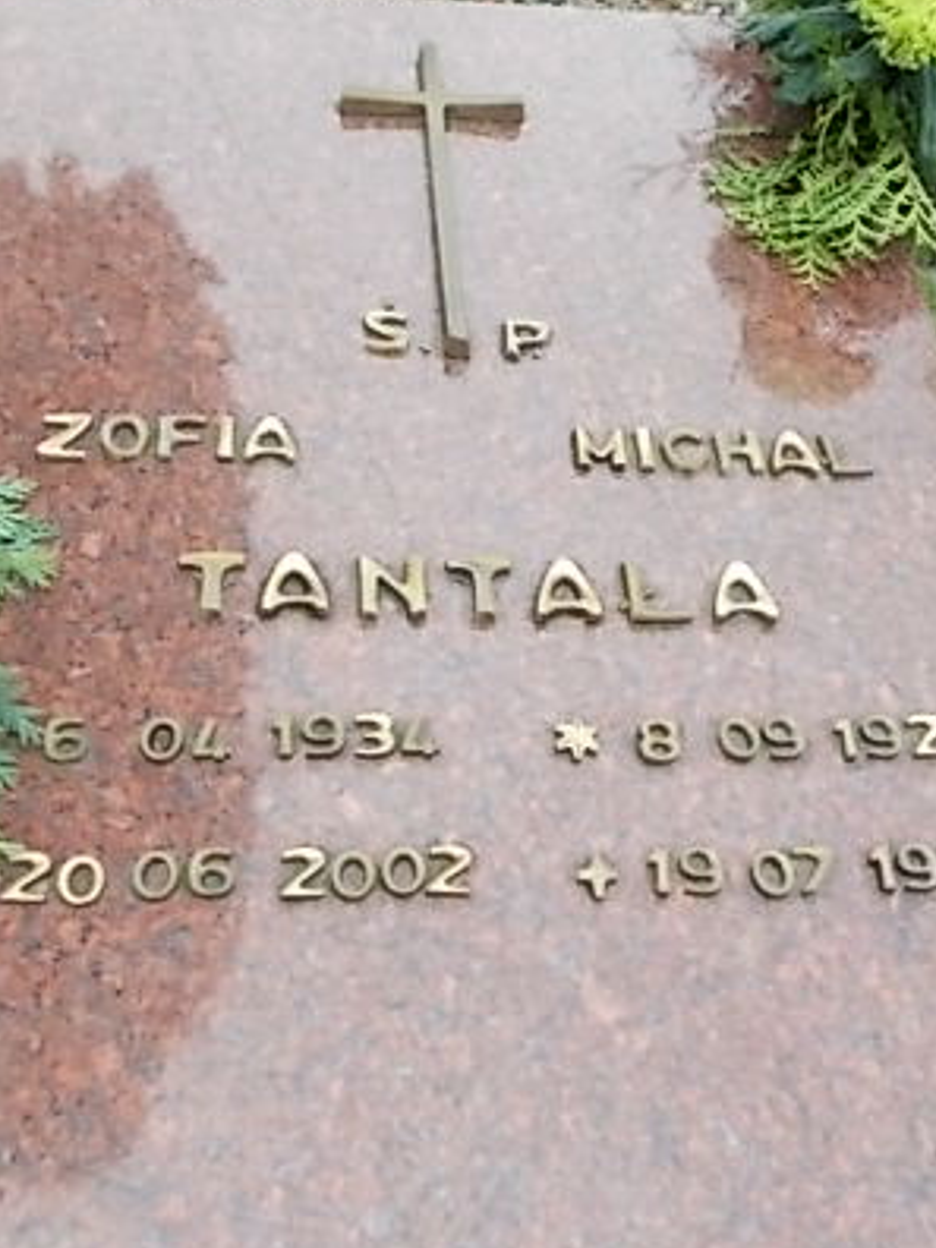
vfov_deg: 44.8
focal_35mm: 42
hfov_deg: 34.3
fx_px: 1514
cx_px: 495
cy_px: 611
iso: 140
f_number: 3.2
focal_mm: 4.6
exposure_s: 1/25
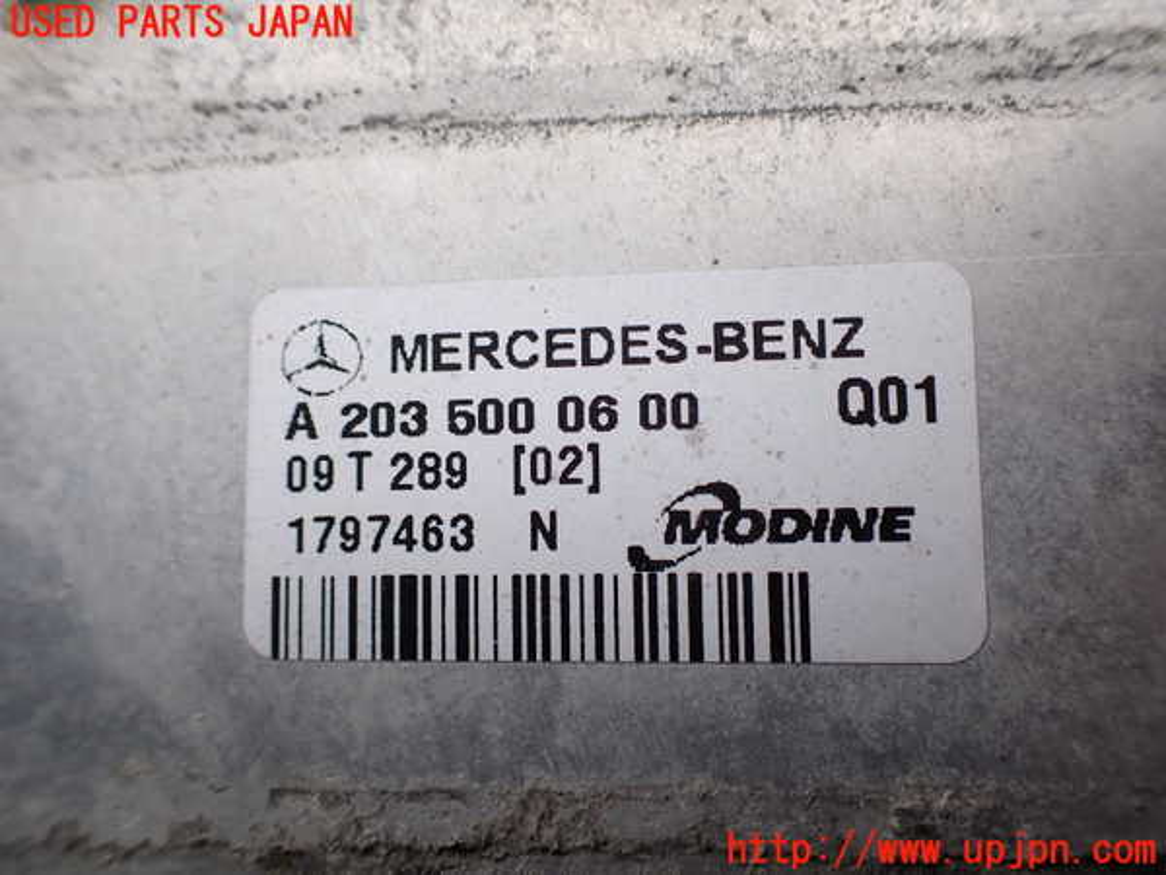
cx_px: 583
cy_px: 438
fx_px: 1011
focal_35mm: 30
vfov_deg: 46.8
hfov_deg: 60.0
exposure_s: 1/125
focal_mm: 5.4
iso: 100
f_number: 2.3
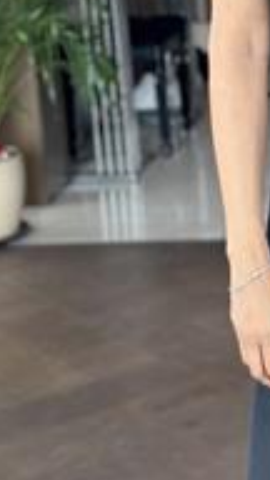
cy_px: -2
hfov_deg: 8.6
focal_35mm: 138
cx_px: 382
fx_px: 1756
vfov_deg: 15.3
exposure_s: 1/66
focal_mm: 6.86
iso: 125
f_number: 1.78
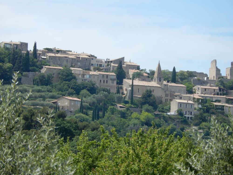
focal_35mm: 332
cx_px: 116
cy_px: 88
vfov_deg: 4.5
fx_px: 2235
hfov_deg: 6.0
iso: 125
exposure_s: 1/400
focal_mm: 59.5
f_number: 6
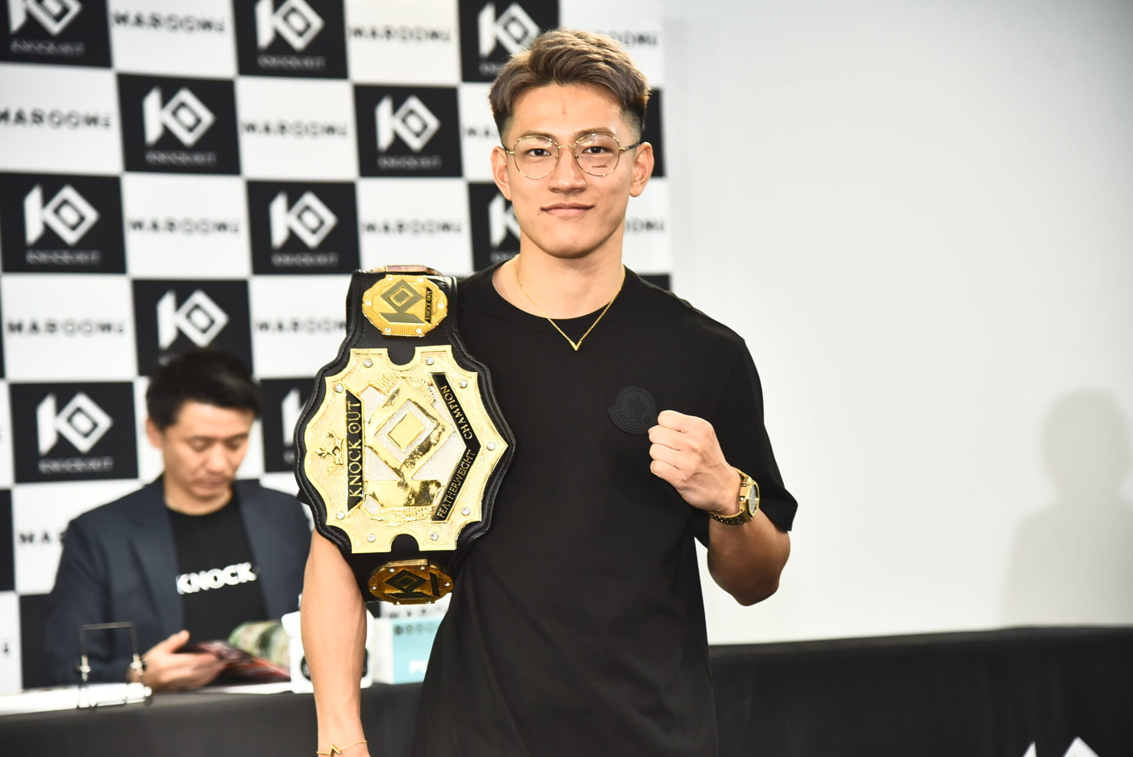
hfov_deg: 20.8
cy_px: 378
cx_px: 566
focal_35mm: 98
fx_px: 3086
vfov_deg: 14.0
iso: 1000
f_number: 4.5
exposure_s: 1/200
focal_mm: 98
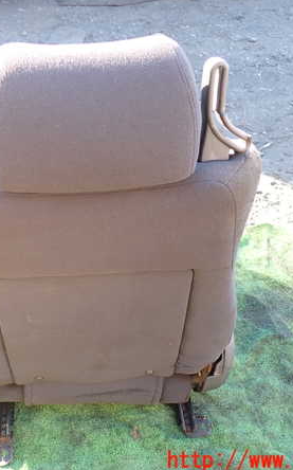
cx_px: 89
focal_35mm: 43
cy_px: 236
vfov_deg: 46.2
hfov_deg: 29.5
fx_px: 550
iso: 125
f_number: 2.3
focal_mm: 5.4
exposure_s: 1/60
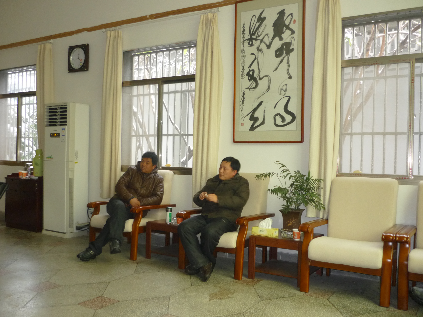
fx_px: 403
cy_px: 158
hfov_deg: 55.4
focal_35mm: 33
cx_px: 212
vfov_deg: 42.9
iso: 200
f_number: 2.8
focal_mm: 5.5
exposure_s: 1/8
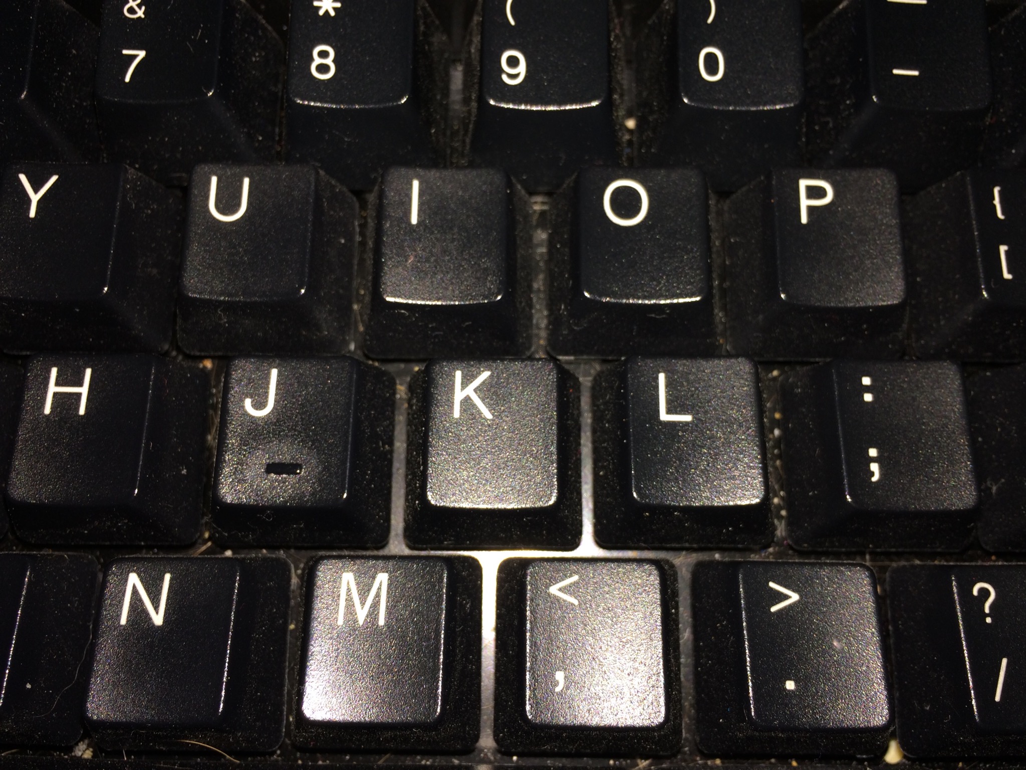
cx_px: 513
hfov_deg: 61.7
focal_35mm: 29
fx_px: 860
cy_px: 385
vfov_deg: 48.2
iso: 32
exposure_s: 1/90
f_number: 2.2
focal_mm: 4.15
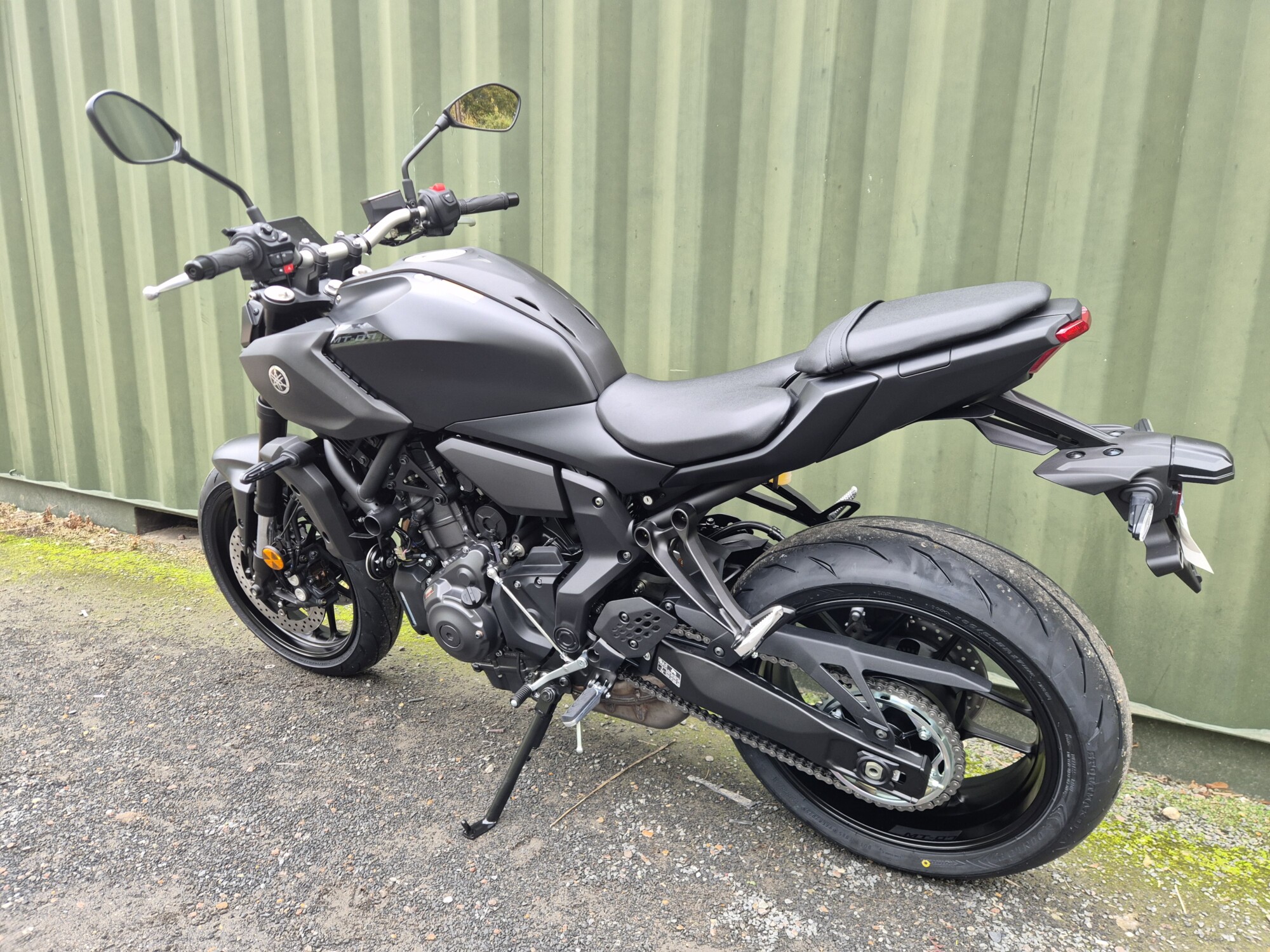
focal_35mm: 23
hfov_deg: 73.9
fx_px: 844
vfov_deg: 58.9
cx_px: 635
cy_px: 476
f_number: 1.8
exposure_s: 1/180
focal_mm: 5.4
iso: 200
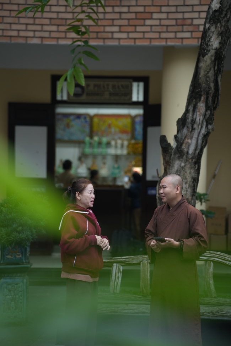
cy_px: 173
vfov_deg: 19.3
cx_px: 116
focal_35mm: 106
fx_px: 1020
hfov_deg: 12.9
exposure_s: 1/250
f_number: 2.8
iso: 500
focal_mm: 106
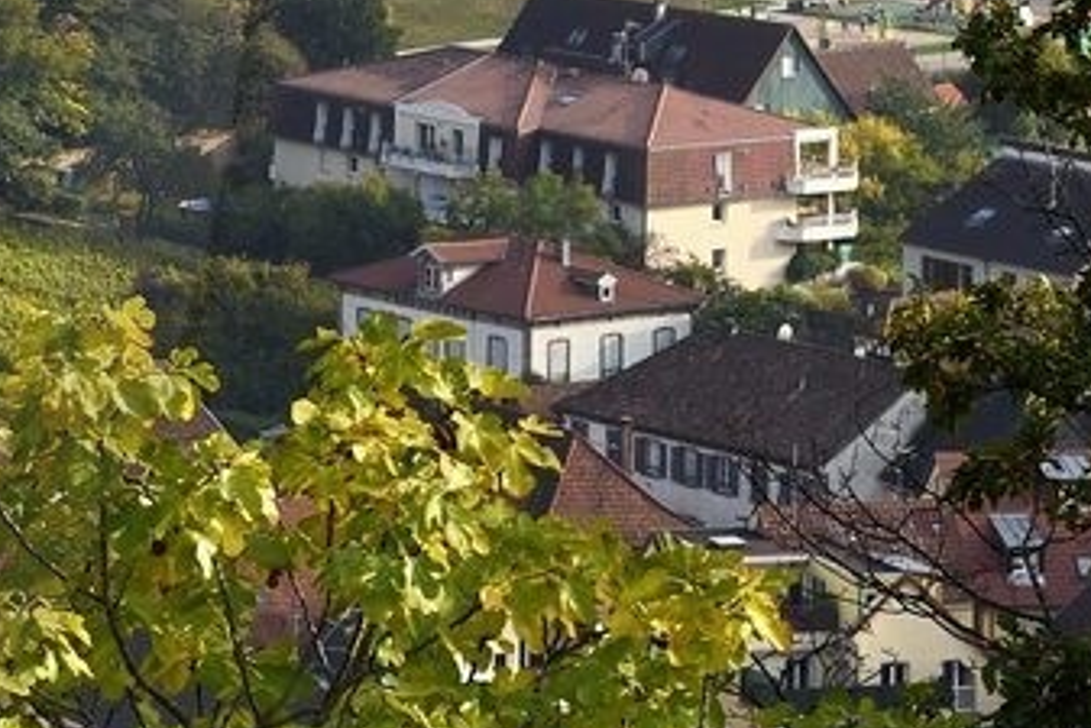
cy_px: -89
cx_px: -1088
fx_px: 8337
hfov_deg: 7.2
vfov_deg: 5.0
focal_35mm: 275
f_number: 10
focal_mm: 58
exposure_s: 1/400
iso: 400
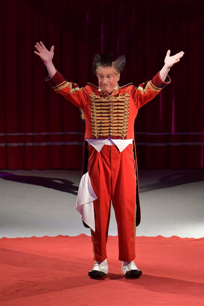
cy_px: 150
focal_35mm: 130
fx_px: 1105
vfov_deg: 15.8
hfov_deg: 10.5
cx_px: 111
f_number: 5
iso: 3200
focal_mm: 78
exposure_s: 1/200
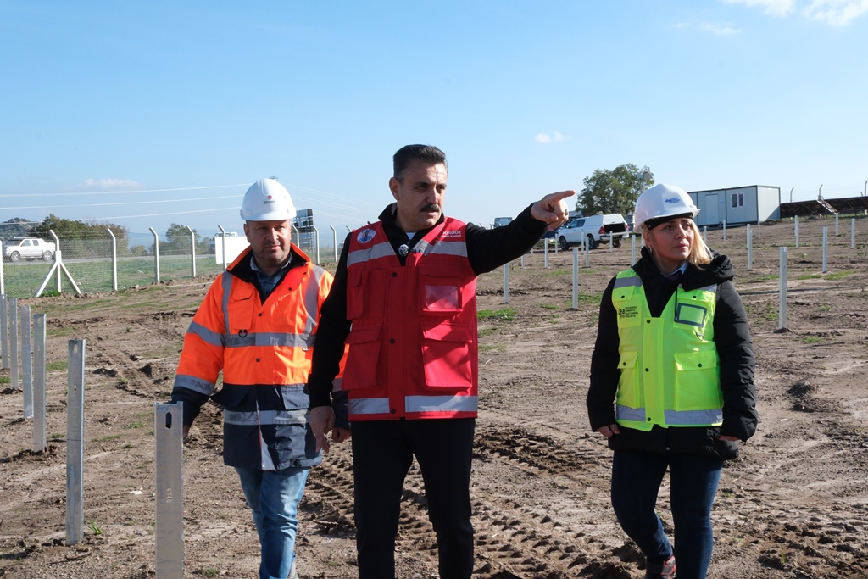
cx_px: 434
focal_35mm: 39
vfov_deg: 34.2
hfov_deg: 49.5
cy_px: 290
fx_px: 940
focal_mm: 26
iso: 1250
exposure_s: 1/320
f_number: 18
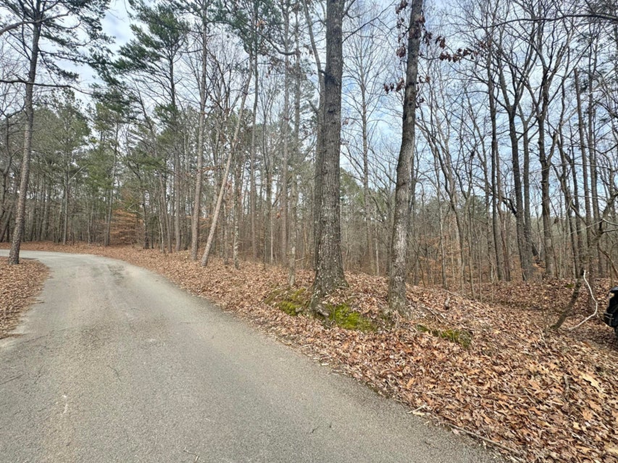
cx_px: 309
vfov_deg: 85.7
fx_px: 250
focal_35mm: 14
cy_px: 232
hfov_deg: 102.1
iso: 40
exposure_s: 1/405
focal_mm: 2.22
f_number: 2.2
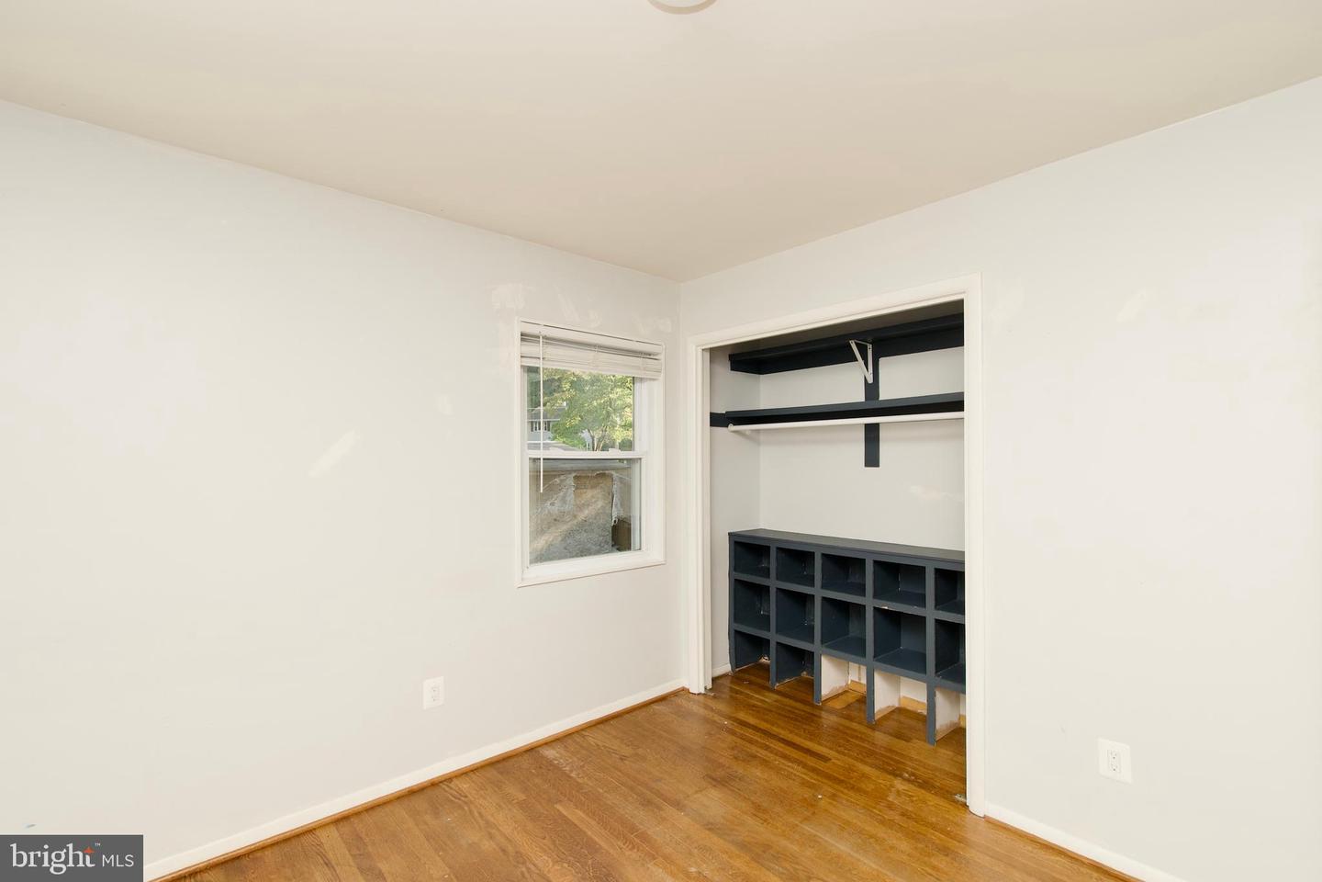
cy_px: 441
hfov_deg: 100.4
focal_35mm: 15
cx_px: 661
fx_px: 551
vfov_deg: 77.3
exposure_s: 1/100
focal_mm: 10
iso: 320
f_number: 7.1
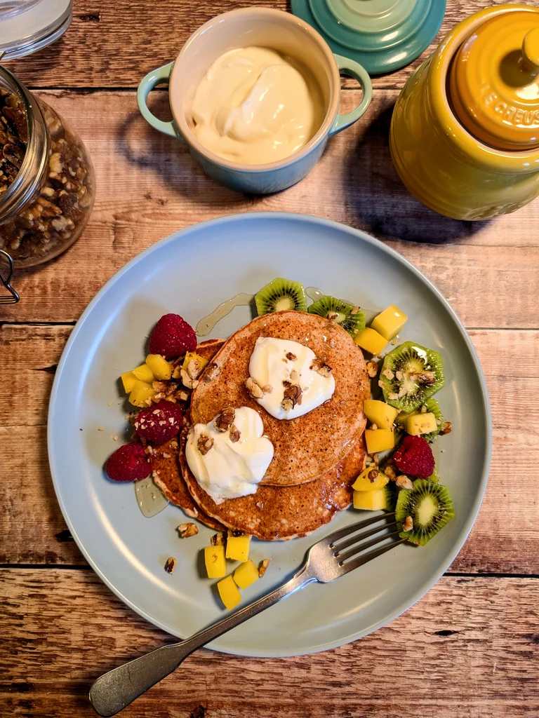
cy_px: 359
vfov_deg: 71.6
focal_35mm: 24
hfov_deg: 56.8
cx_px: 270
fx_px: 498
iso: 57
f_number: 1.68
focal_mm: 6.9
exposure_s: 1/25
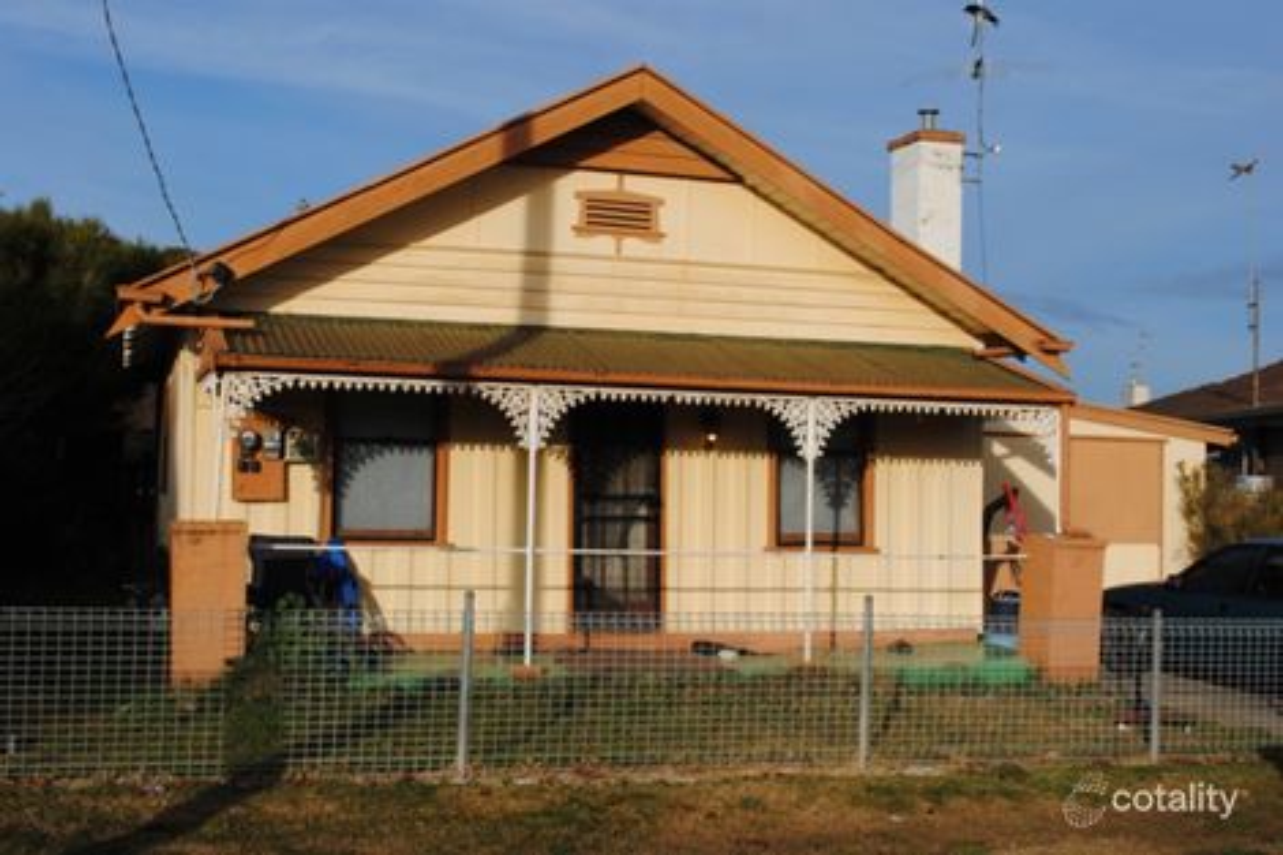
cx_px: 642
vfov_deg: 30.8
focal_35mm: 44
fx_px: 1550
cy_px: 428
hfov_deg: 45.0
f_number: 9
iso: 100
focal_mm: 29
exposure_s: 1/320
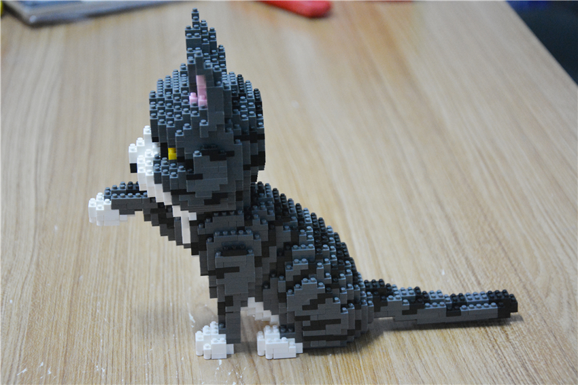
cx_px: 289
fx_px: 1396
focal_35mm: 87
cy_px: 192
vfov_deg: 15.7
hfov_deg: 23.4
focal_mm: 58
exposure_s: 1/20
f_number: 5
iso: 3200
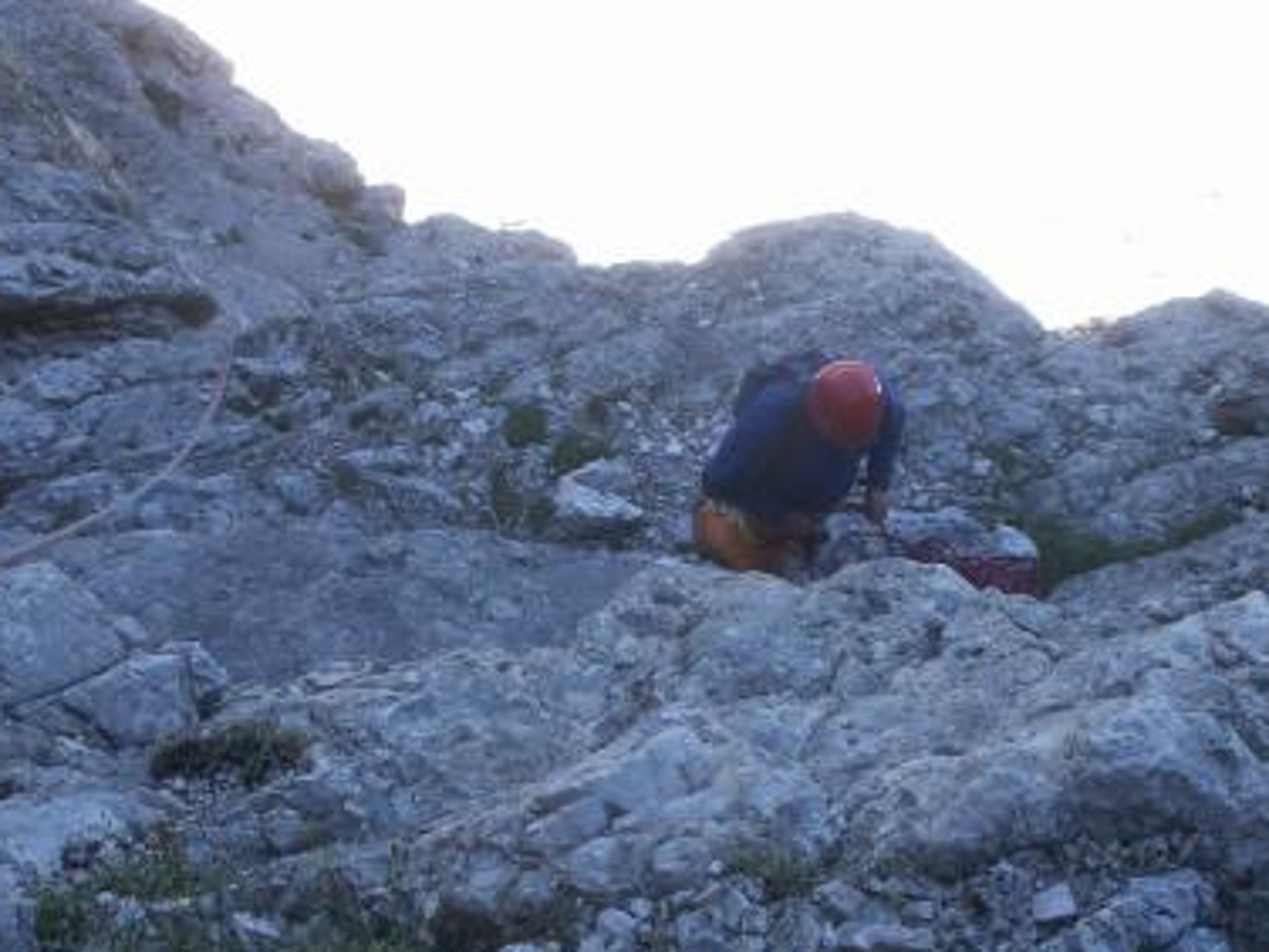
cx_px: 766
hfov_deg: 30.6
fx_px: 2310
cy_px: 621
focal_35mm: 63
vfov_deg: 23.2
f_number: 7.1
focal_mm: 7.7
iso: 50
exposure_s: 1/50
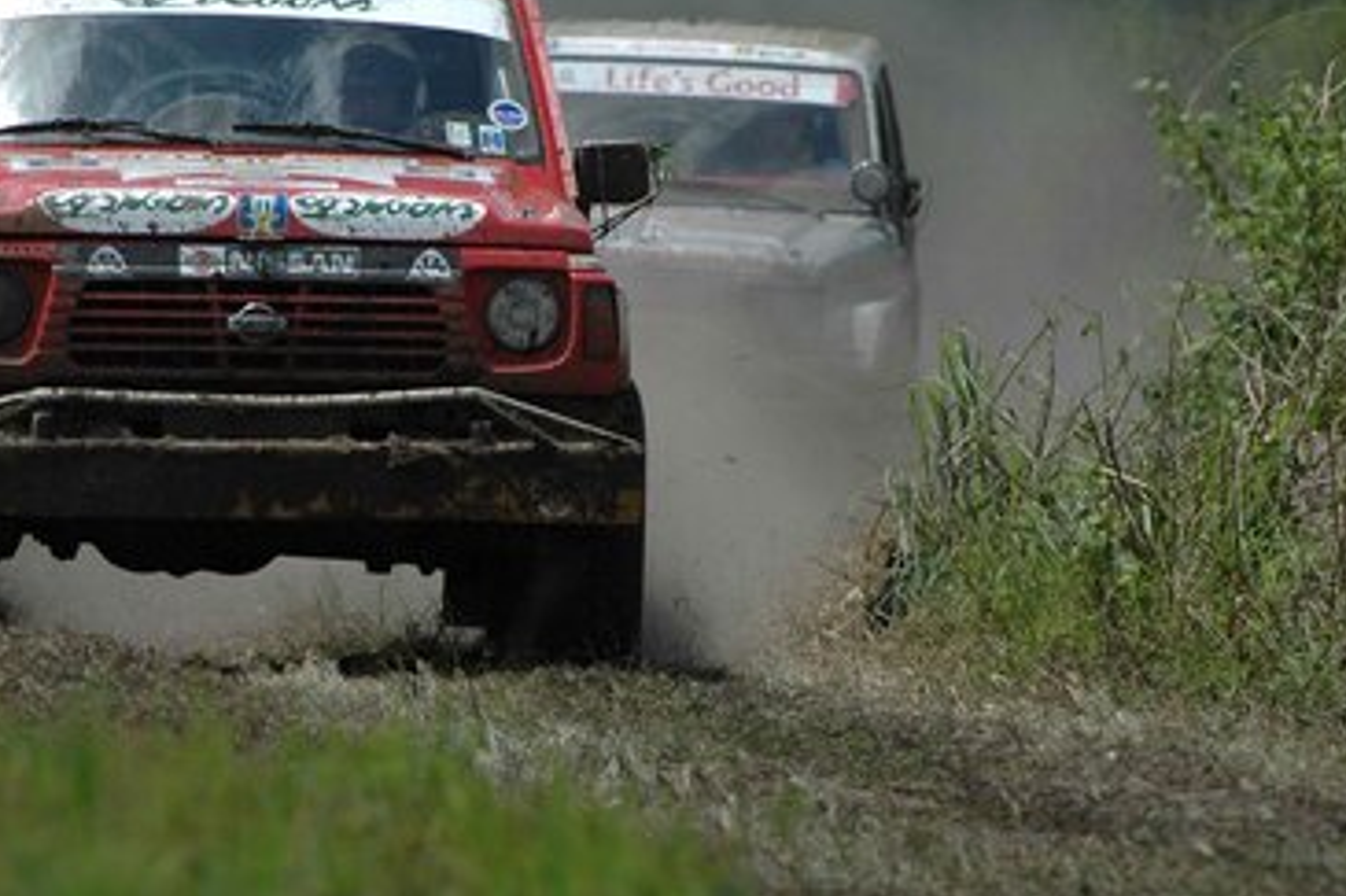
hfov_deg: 3.2
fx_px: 23992
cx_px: 516
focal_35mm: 642
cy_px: 369
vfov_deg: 2.1
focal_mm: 340
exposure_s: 1/2000
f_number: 5.6
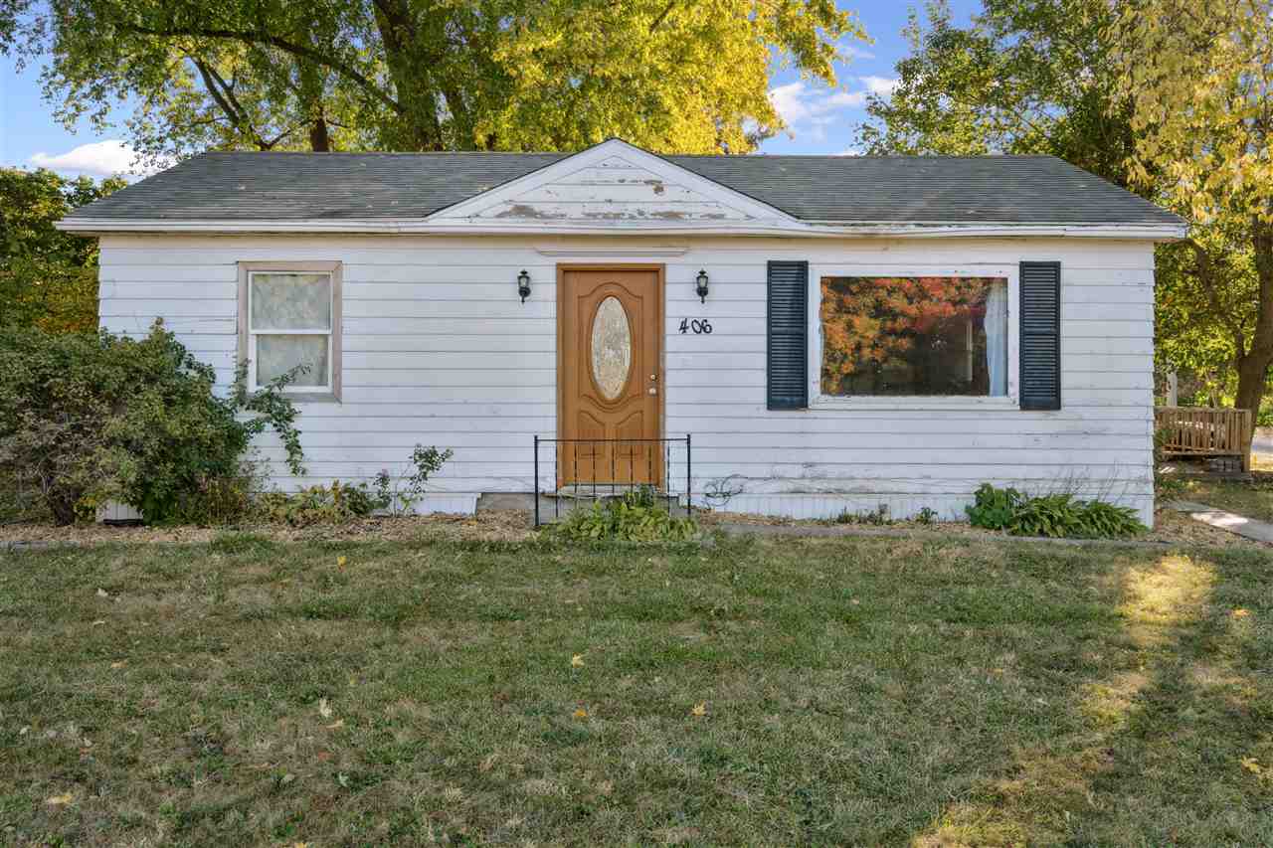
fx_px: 1061
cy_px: 424
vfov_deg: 43.6
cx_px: 636
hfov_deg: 61.9
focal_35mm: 30
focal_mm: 30
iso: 640
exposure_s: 1/200
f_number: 10
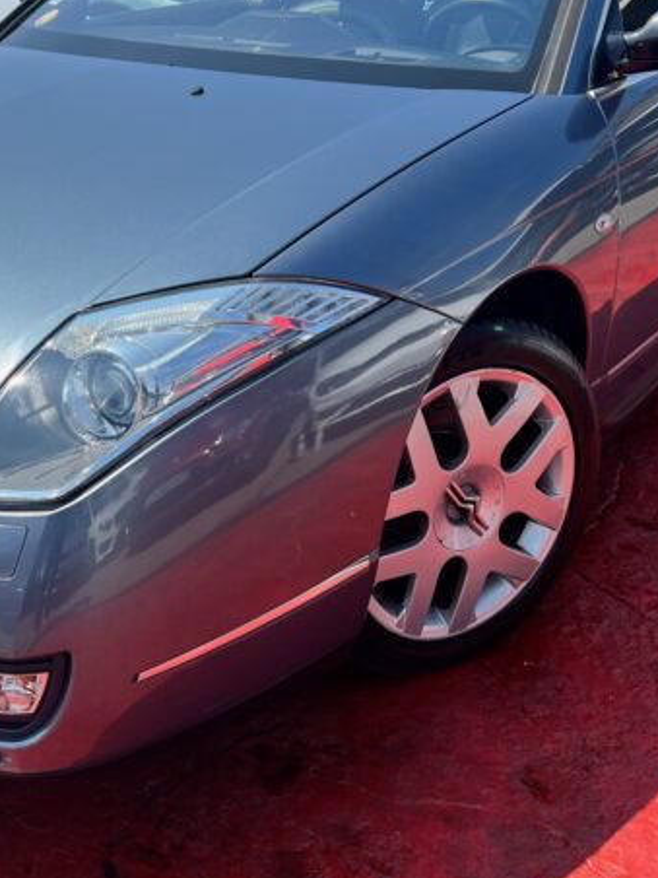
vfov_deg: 40.9
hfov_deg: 31.2
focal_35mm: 46
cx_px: 214
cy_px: 324
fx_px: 1166
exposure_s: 1/3460
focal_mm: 5.7
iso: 50
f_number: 1.5
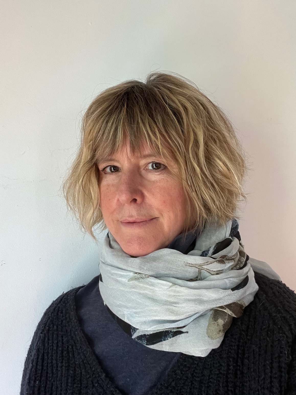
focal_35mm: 30
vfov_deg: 60.0
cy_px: 198
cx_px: 148
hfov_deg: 46.8
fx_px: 342
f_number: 2.2
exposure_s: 1/60
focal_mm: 2.71
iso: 250
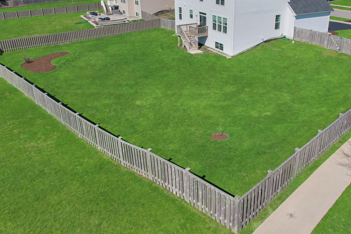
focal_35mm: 30
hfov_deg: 61.6
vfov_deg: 43.2
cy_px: 84
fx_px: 292
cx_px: 201
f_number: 2.8
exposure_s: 1/1000
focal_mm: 8.38
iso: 140
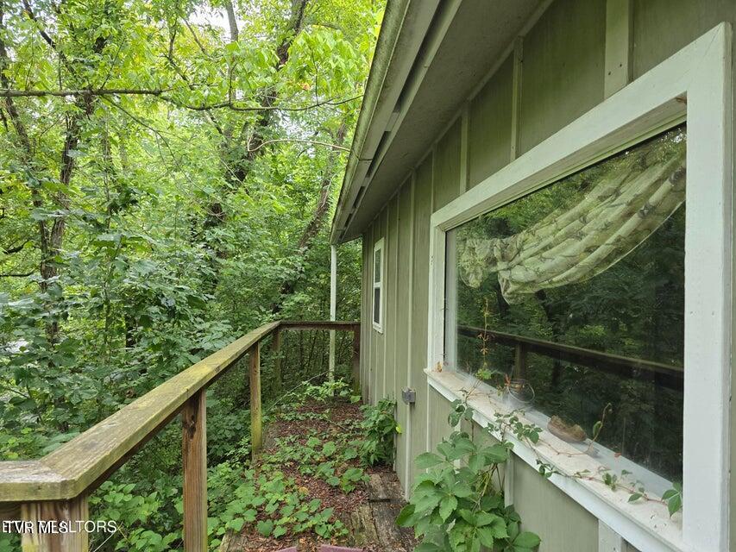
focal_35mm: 23
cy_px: 276
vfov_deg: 58.9
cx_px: 368
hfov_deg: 73.9
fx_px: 489
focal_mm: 6.3
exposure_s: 1/120
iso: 160
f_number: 1.7
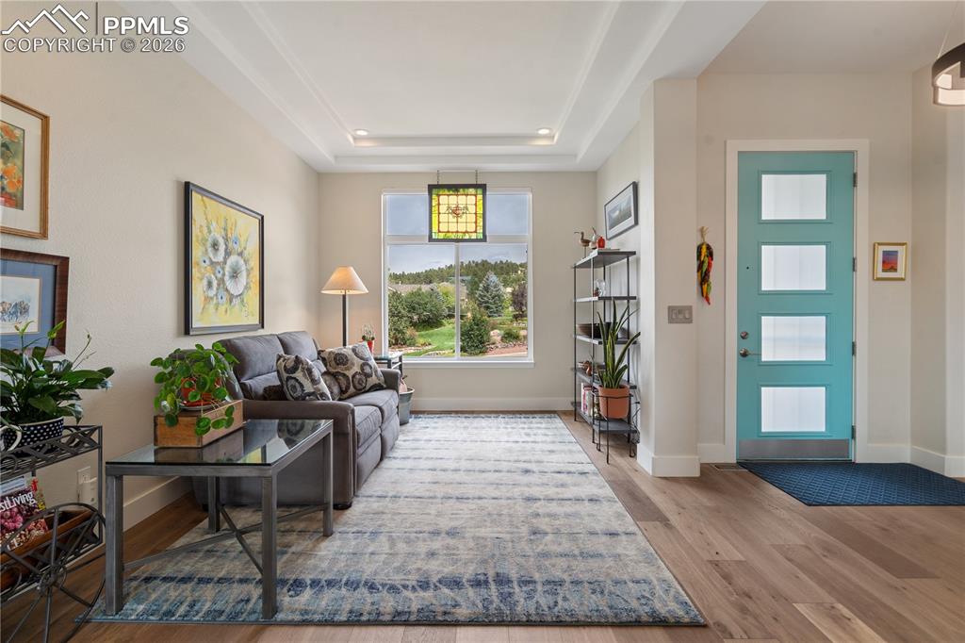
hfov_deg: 96.8
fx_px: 429
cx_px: 482
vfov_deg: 73.7
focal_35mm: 16
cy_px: 322
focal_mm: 16
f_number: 8
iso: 200
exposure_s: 1/15
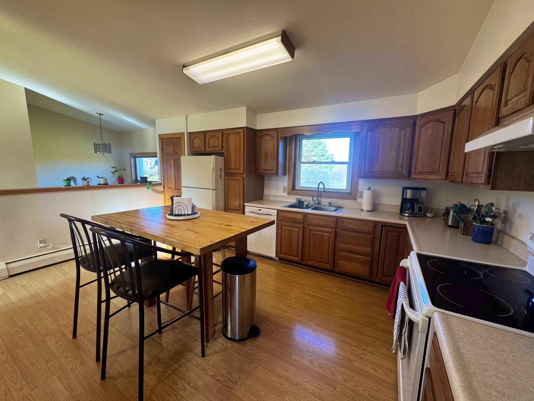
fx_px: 216
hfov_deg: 102.1
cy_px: 200
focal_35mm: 14
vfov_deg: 85.7
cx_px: 267
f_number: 2.2
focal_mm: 2.22
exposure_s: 1/120
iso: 160
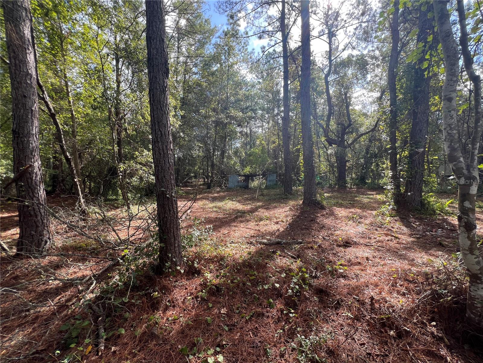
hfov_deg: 106.2
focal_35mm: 13
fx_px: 181
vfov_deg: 89.9
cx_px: 242
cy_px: 182
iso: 32
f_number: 1.8
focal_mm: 1.57
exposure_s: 1/204
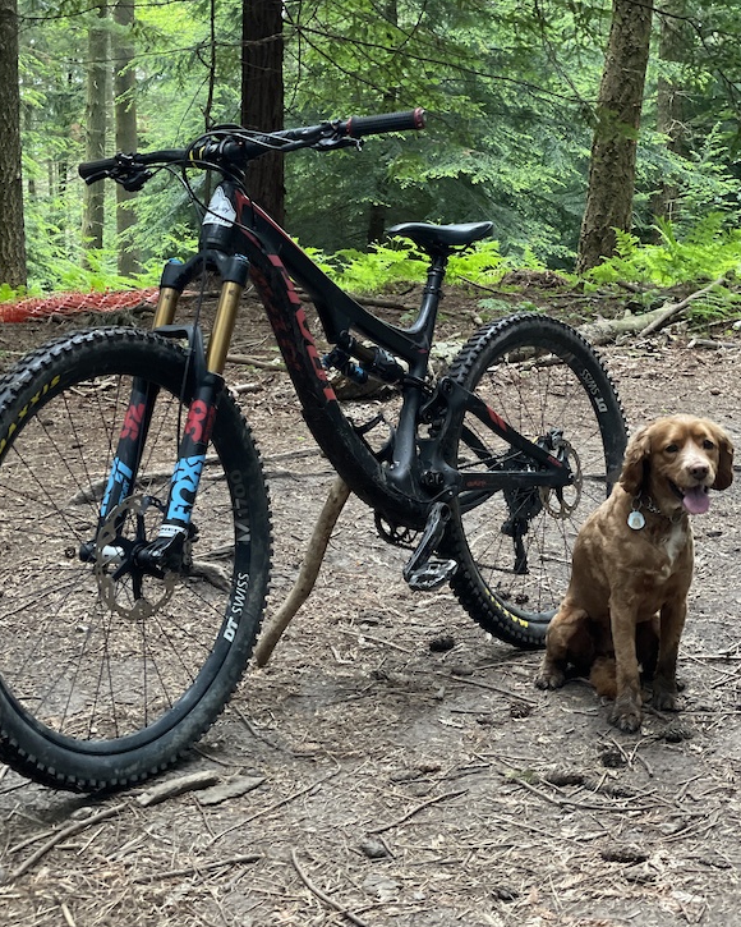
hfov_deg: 27.1
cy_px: 435
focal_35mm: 56
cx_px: 372
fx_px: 1535
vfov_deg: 33.6
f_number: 2
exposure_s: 1/27
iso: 500
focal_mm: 6
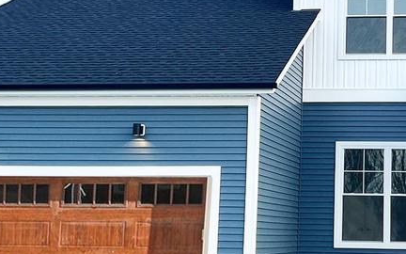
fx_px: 1018
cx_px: 363
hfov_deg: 22.0
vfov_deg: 14.2
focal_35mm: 92
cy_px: 67
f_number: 1.5
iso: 50
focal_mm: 5.7
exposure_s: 1/1079
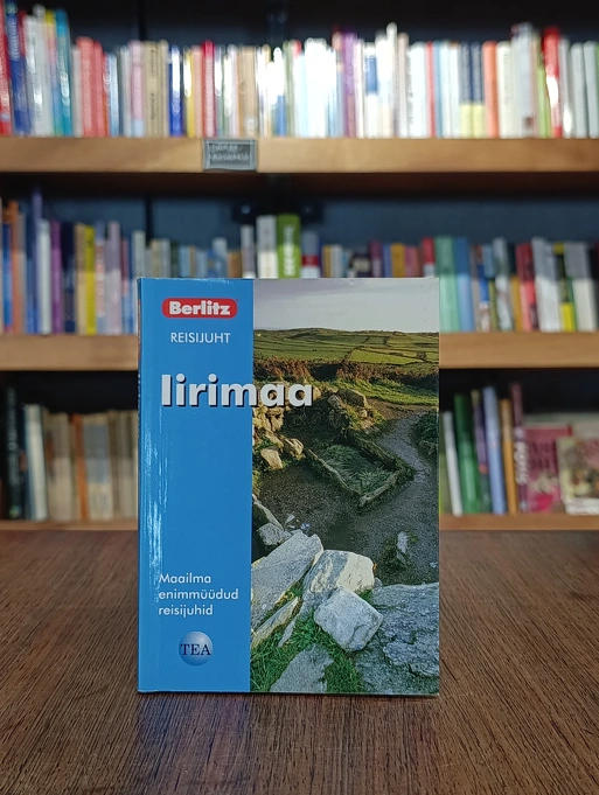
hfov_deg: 35.2
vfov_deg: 45.7
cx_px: 300
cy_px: 398
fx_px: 943
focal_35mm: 41
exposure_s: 1/100
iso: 414
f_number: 1.65
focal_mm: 6.11
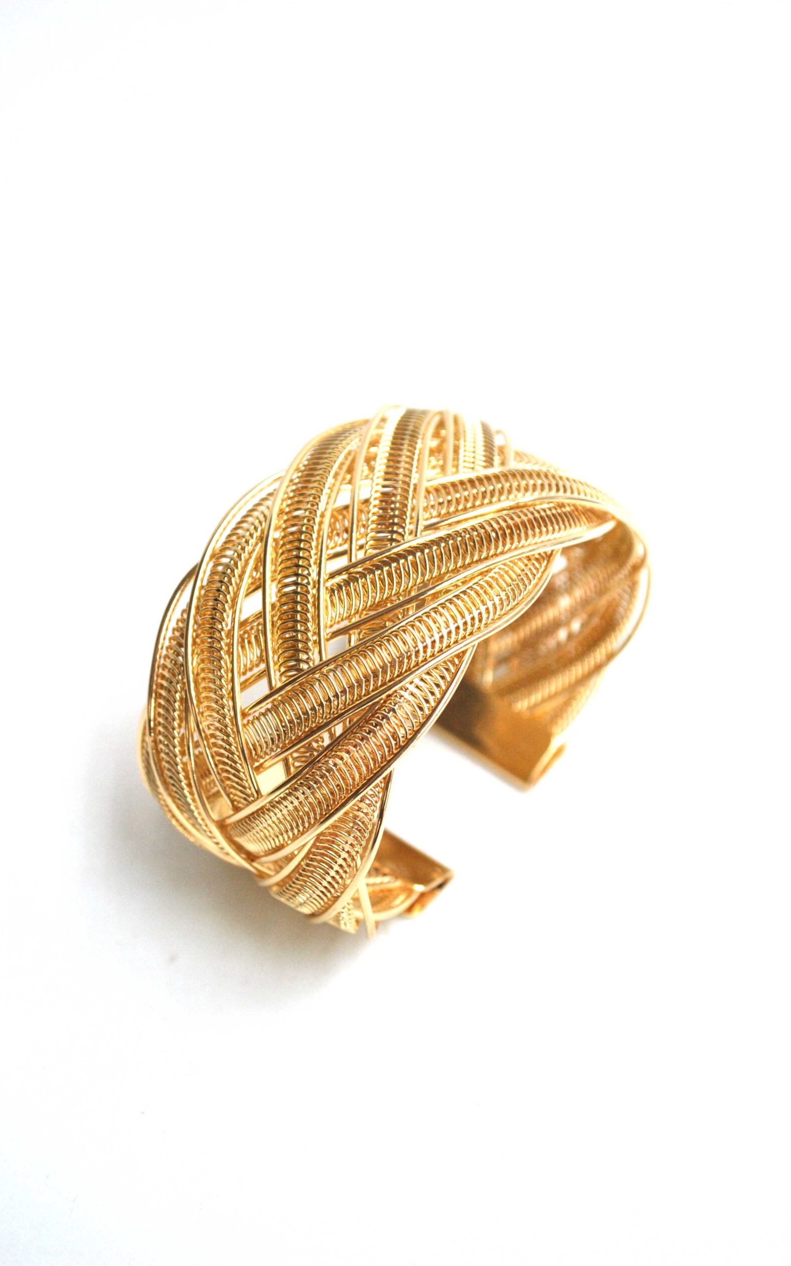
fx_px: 2138
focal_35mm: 62
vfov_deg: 33.0
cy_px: 637
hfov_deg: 21.0
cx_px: 369
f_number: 5.3
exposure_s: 1/125
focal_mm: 40
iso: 280
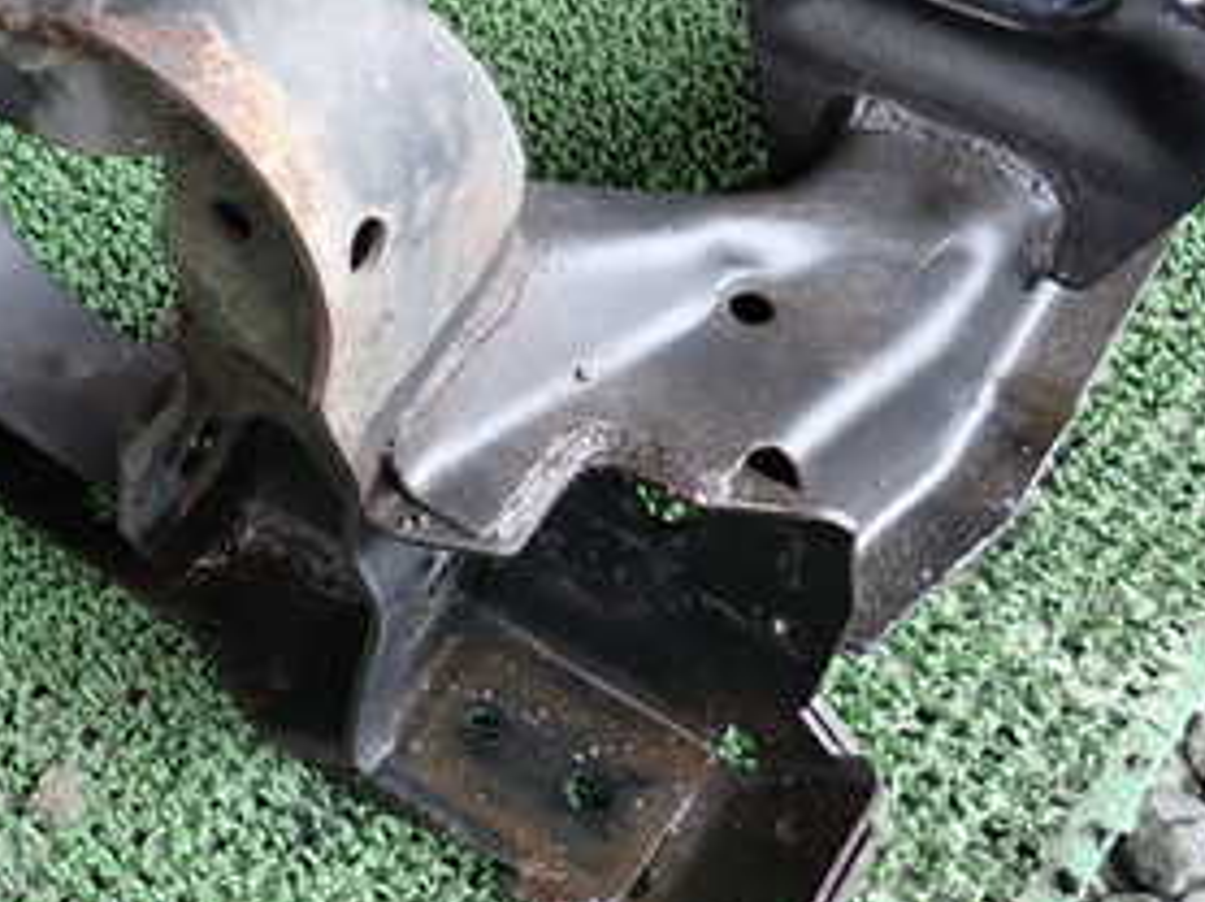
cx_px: -4
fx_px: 1878
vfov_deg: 26.6
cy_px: 208
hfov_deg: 32.6
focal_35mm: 54
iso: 200
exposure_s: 1/125
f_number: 2
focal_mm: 4.5
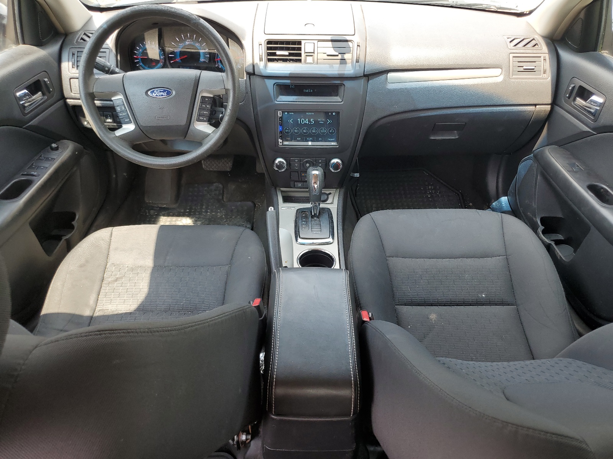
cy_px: 230
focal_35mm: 26
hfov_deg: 67.3
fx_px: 460
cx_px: 306
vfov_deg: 53.1
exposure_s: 1/175
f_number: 1.5
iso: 50
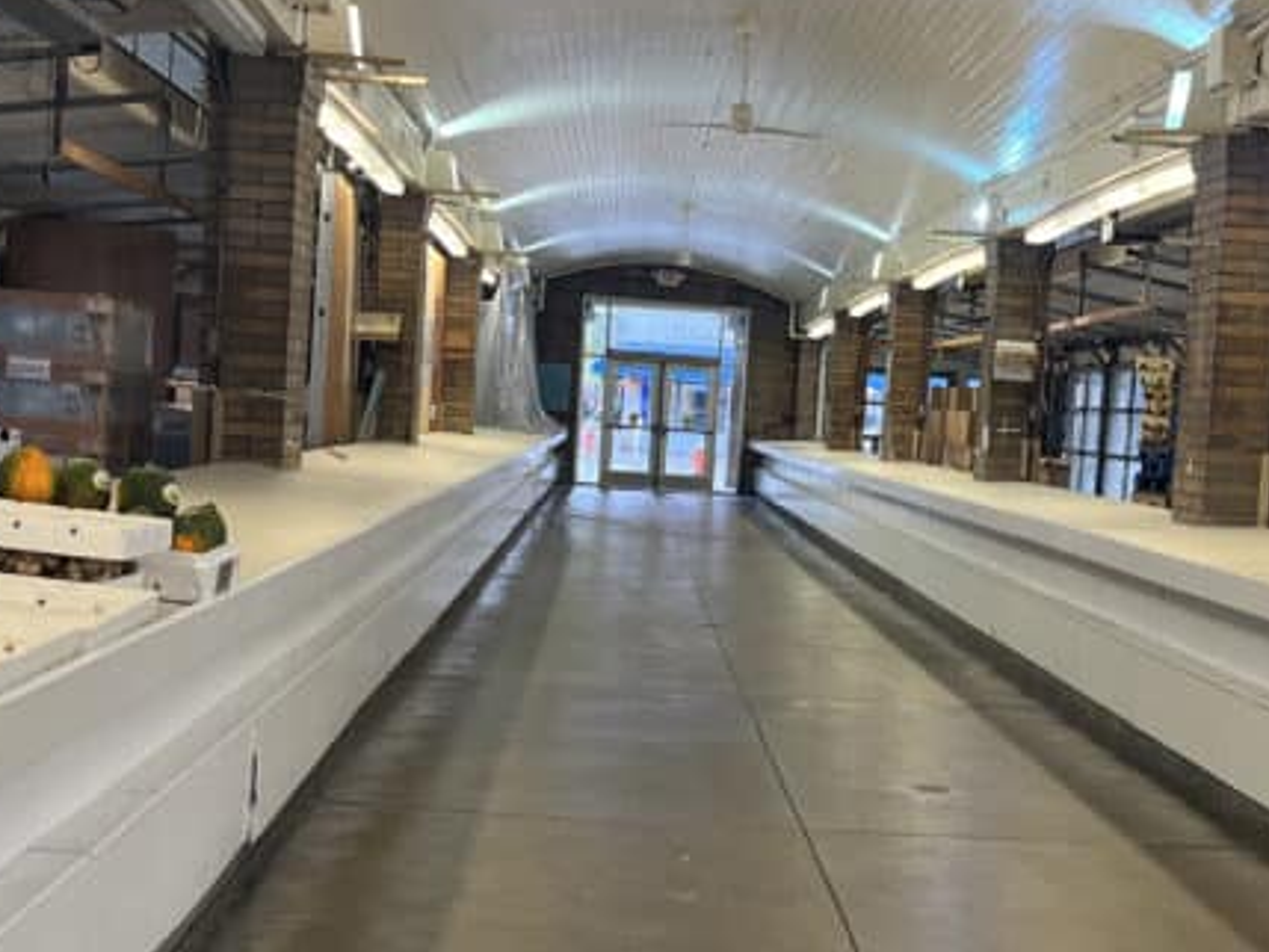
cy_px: 529
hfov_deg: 30.9
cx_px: 855
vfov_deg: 23.6
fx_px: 2274
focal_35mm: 62
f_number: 1.6
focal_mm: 5.1
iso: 125
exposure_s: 1/120
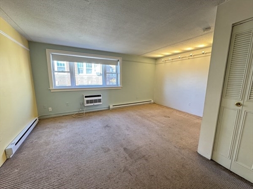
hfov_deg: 102.1
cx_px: 126
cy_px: 94
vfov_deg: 85.7
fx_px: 102
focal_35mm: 14
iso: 200
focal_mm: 2.22
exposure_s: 1/60
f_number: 2.2
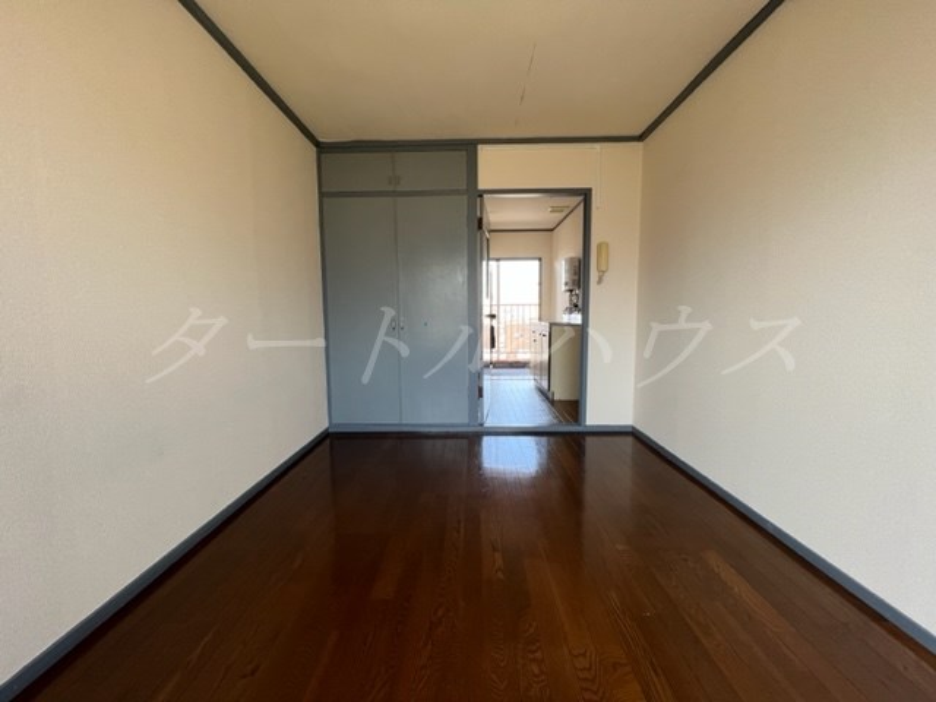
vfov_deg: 89.9
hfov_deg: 106.2
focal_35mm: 13
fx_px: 352
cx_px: 468
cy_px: 351
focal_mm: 1.57
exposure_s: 1/99
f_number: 1.8
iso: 50
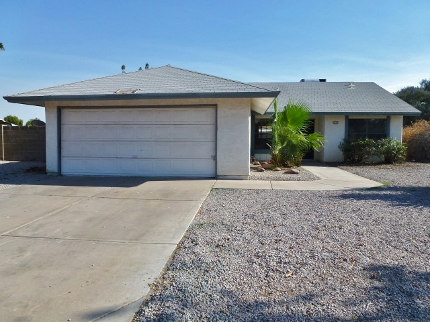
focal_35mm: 24
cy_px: 161
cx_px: 215
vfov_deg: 56.8
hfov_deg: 71.6
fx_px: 298
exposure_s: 1/1000
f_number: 4
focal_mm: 4.3
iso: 100
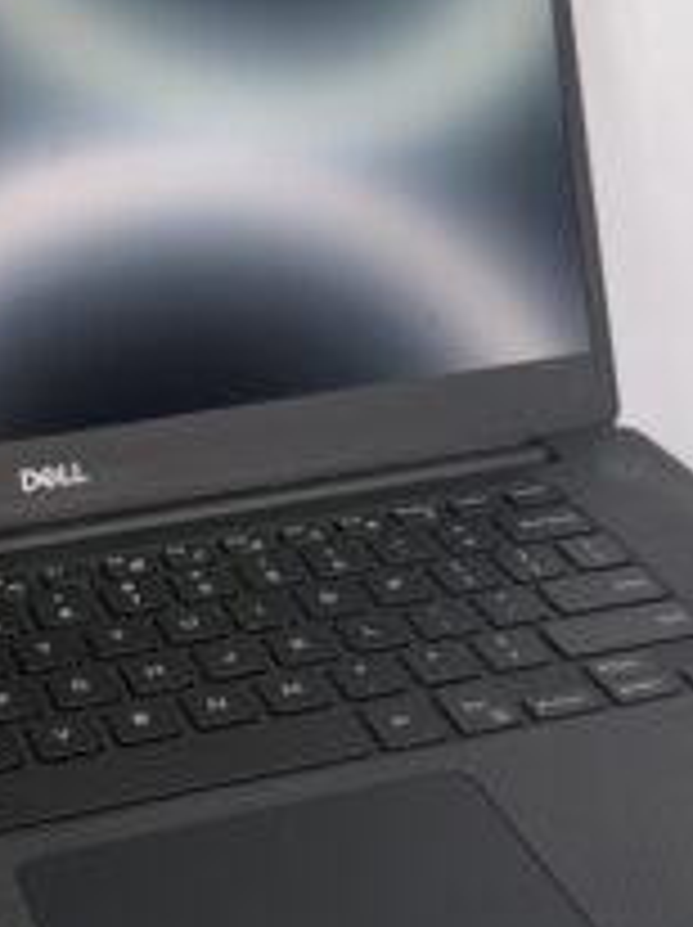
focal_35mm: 70
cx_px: 90
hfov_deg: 20.6
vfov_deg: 27.8
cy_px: 464
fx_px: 1872
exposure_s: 1/387
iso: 80
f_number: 1.78
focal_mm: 6.76
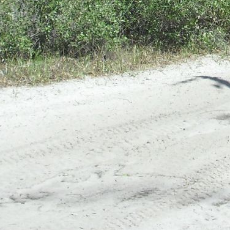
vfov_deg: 11.7
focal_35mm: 143
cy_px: -100
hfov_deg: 11.9
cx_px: 299
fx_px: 1075
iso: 100
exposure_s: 1/200
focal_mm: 6.2
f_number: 8
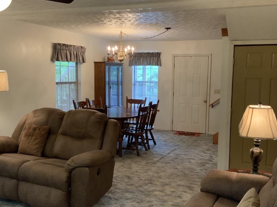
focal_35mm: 39
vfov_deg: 36.8
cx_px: 152
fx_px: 312
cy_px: 105
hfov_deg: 47.8
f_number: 1.8
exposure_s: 1/60
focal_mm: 3
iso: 250
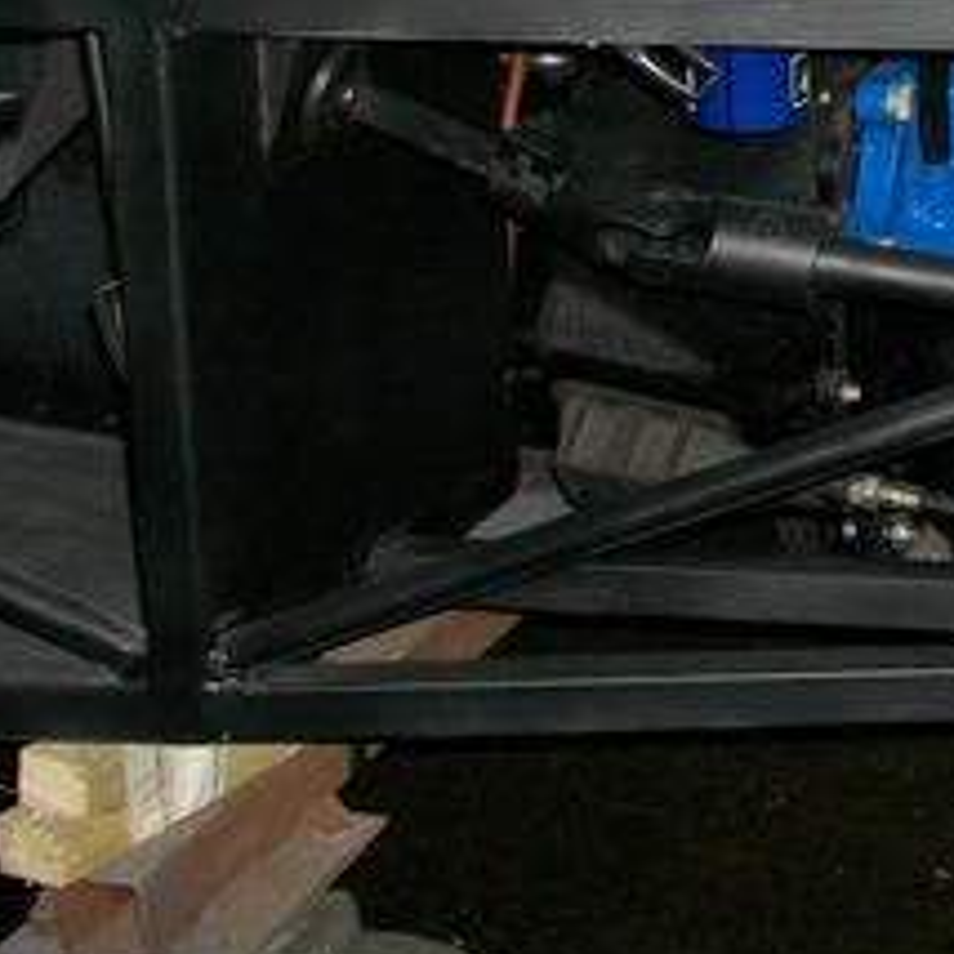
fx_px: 2806
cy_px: -18
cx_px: 1413
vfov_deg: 18.7
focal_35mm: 90
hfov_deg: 17.4
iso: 120
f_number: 2.8
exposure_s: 1/60
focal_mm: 5.7
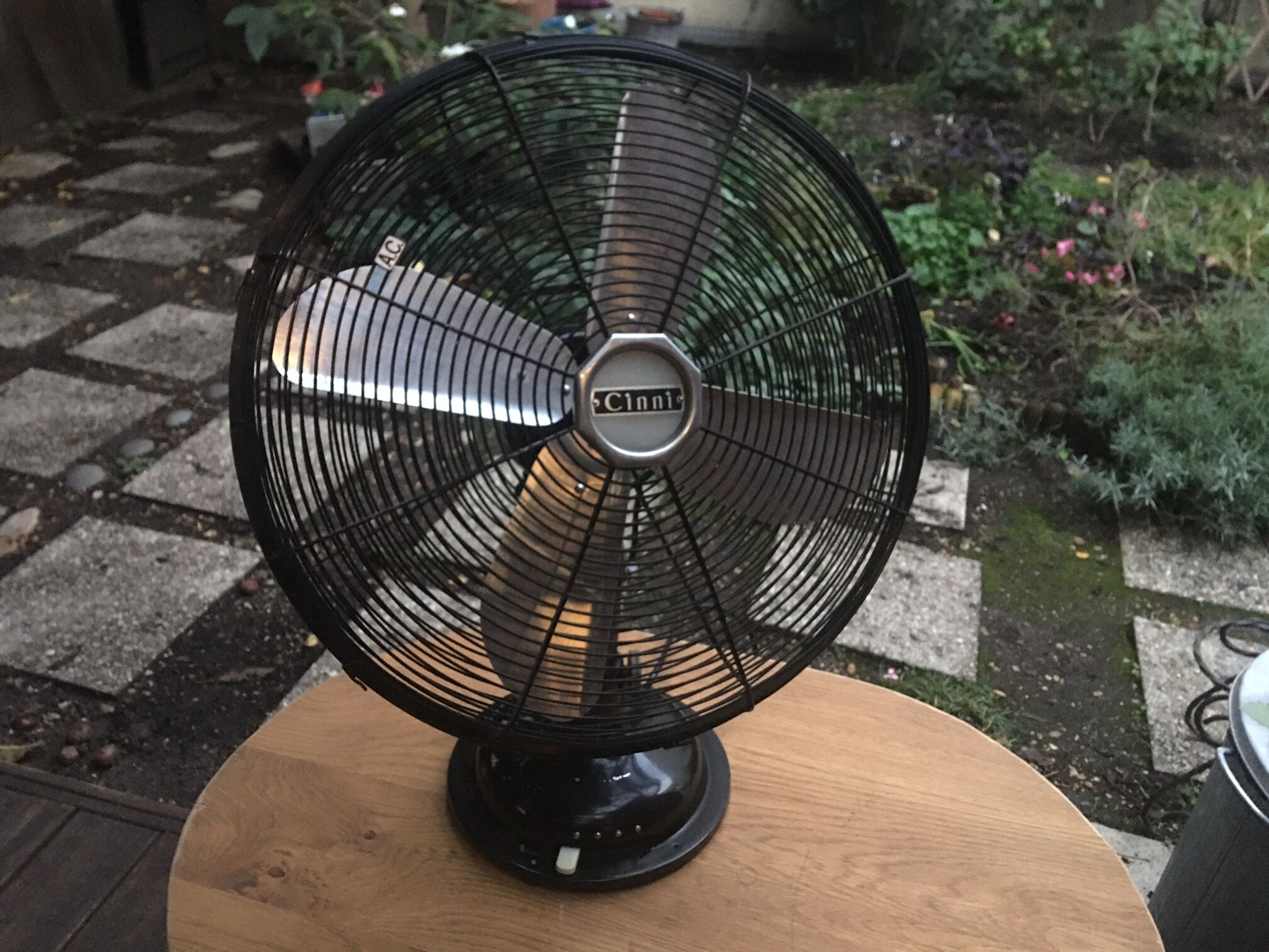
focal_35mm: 29
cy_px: 476
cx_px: 634
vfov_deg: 48.2
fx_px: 1063
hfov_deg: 61.7
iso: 160
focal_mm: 4.15
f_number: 2.2
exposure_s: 1/4
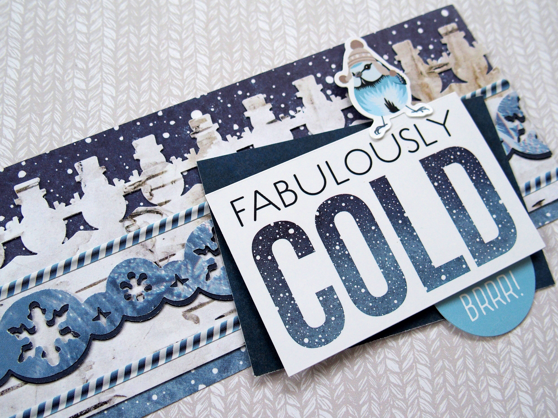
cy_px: 209
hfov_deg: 52.6
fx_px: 564
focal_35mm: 35
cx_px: 279
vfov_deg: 40.7
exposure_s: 1/40
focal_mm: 7.4
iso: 200
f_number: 2.8
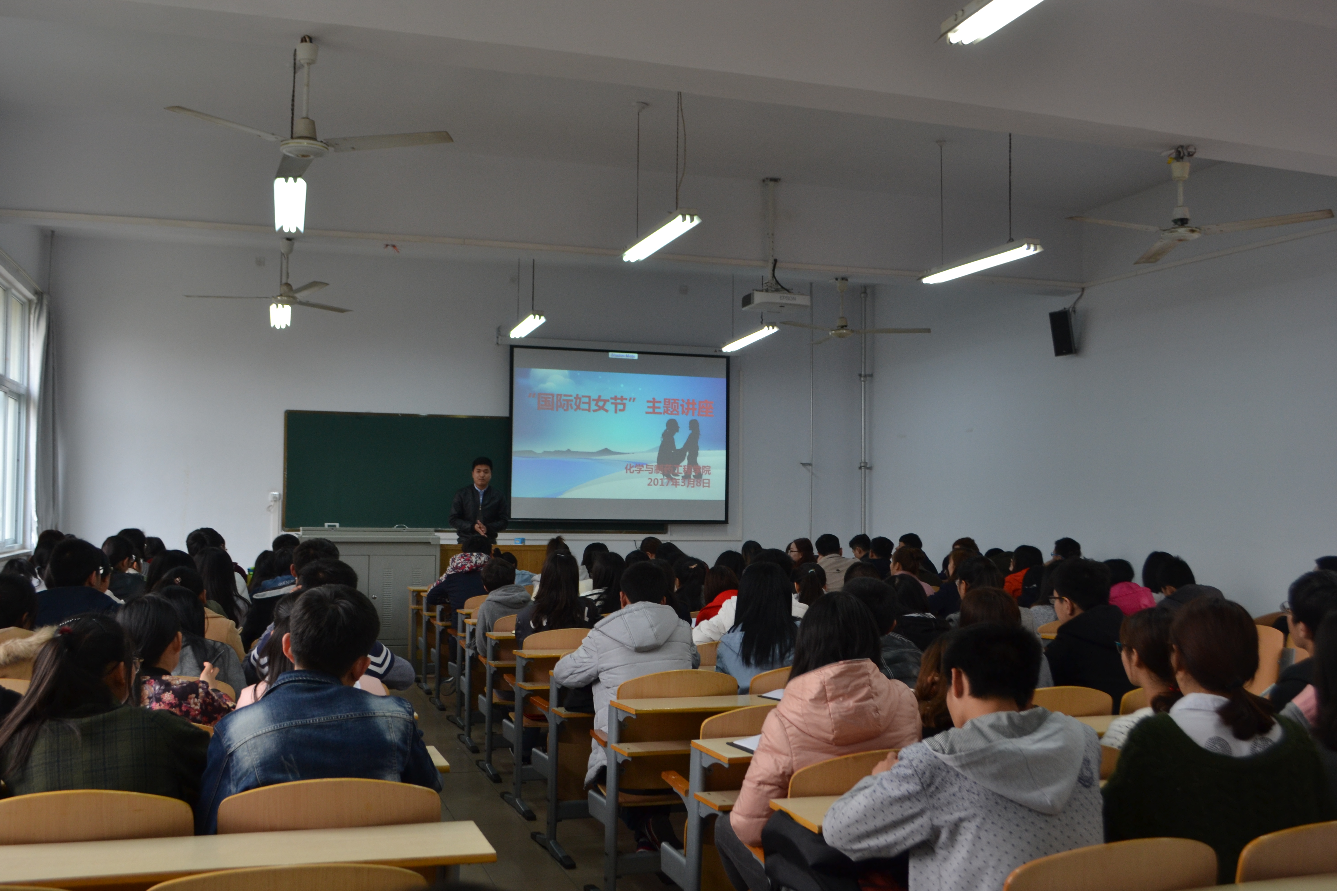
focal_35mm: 33
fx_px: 1225
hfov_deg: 57.2
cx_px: 668
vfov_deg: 40.0
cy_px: 446
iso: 400
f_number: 5.6
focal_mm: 22
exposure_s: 1/40
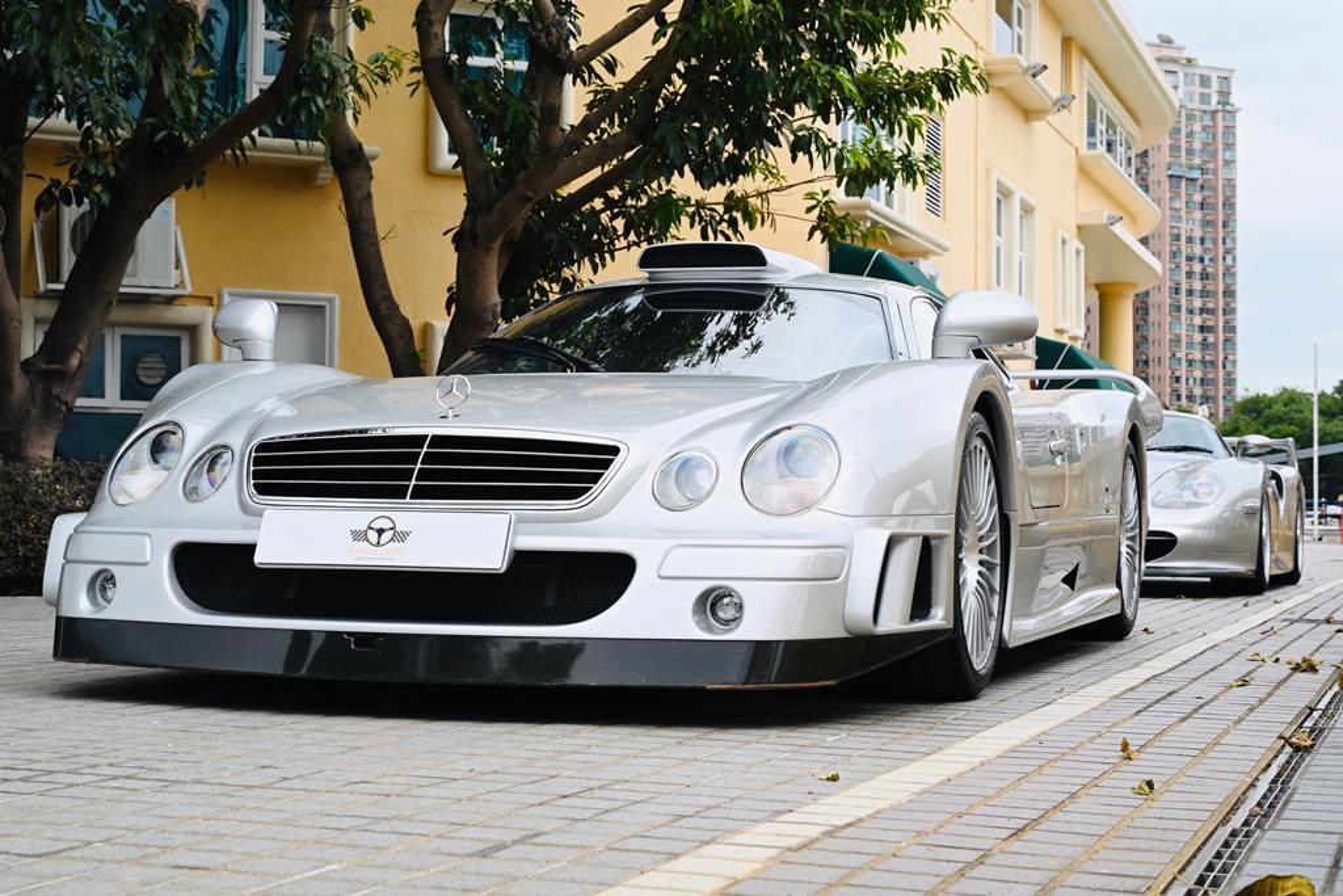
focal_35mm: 53
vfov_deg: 25.5
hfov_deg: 37.5
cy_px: 448
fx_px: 1977
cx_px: 672
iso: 250
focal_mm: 53
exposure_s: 1/50
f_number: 10
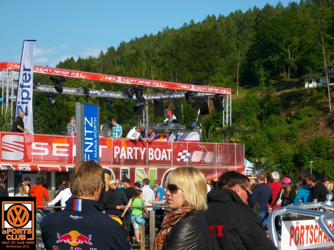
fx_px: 984
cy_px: 125
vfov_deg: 14.5
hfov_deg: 19.3
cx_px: 167
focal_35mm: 102
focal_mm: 17.1
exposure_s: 1/494
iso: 80
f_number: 5.3
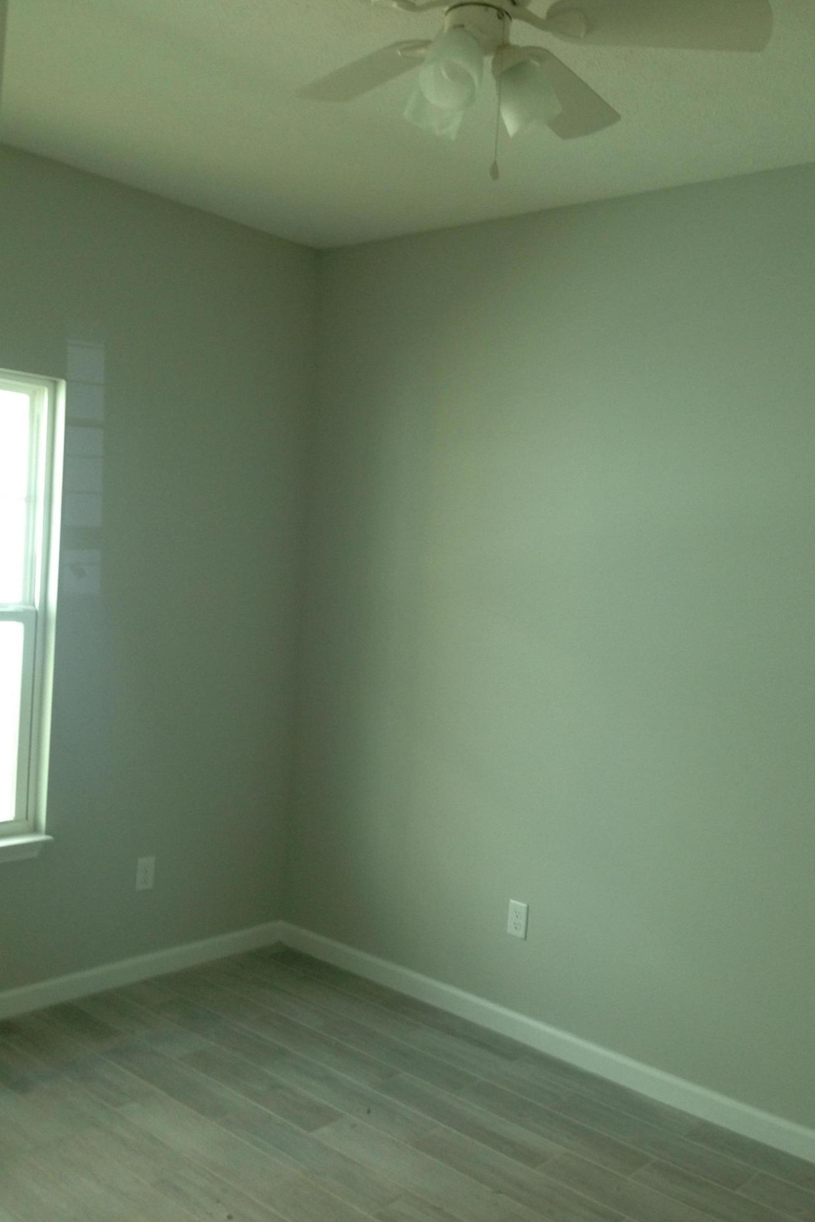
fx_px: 1188
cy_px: 617
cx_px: 433
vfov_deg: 54.4
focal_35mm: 35
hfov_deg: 37.8
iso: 64
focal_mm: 4.12
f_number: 2.4
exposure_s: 1/60
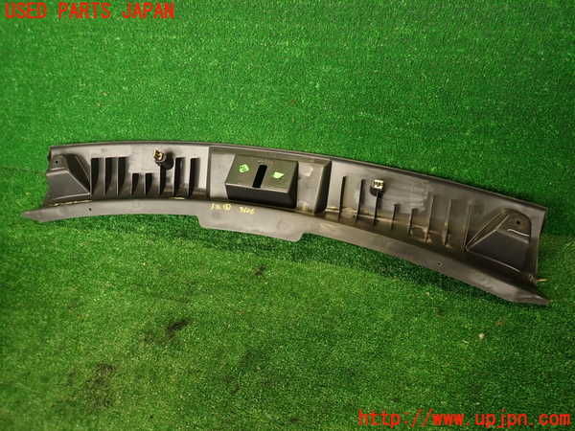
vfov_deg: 54.9
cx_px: 288
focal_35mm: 25
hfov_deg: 69.4
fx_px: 415
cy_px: 216
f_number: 2
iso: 200
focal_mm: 4.5
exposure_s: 1/40
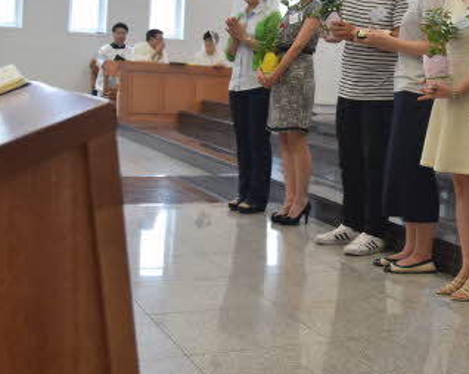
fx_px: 943
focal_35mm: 68
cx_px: 417
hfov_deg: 27.0
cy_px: 118
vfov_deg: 22.3
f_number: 4.5
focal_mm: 24
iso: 400
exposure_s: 1/80
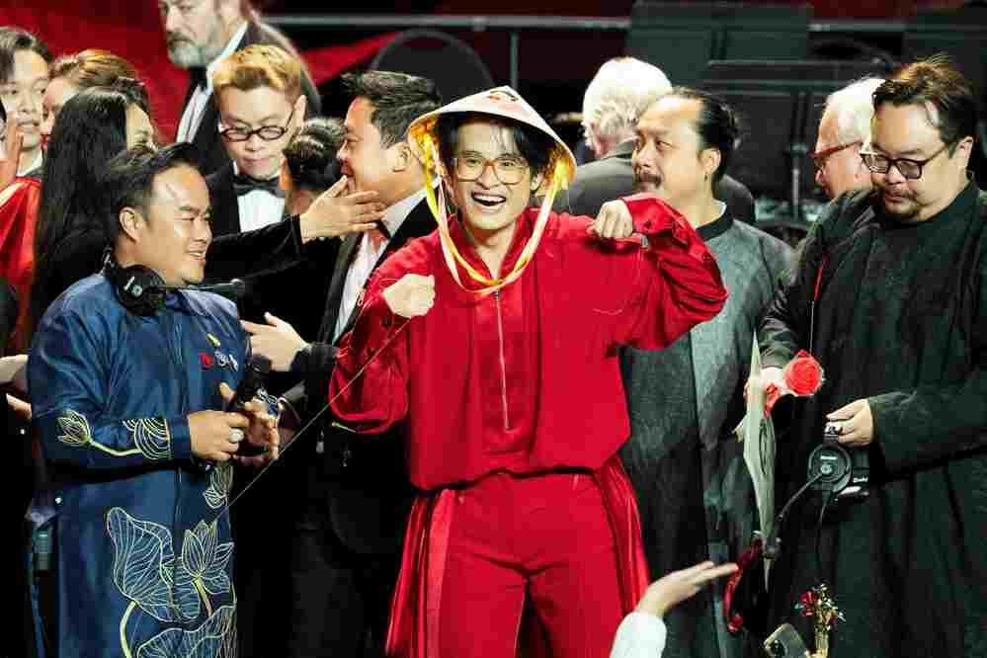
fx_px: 7402
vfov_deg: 5.1
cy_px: 329
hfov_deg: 7.6
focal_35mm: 270
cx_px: 494
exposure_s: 1/320
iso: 4000
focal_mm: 270
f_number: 5.3
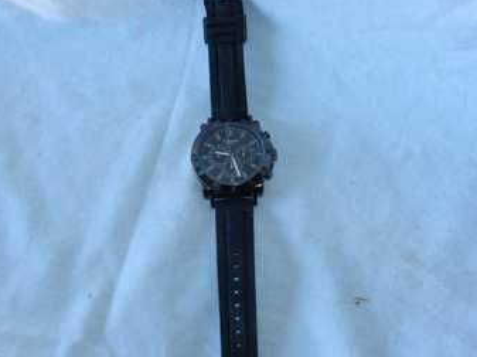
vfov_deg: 27.0
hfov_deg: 35.6
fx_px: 743
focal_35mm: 54
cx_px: 236
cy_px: 176
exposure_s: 1/30
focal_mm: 9.4
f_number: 4.4
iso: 200
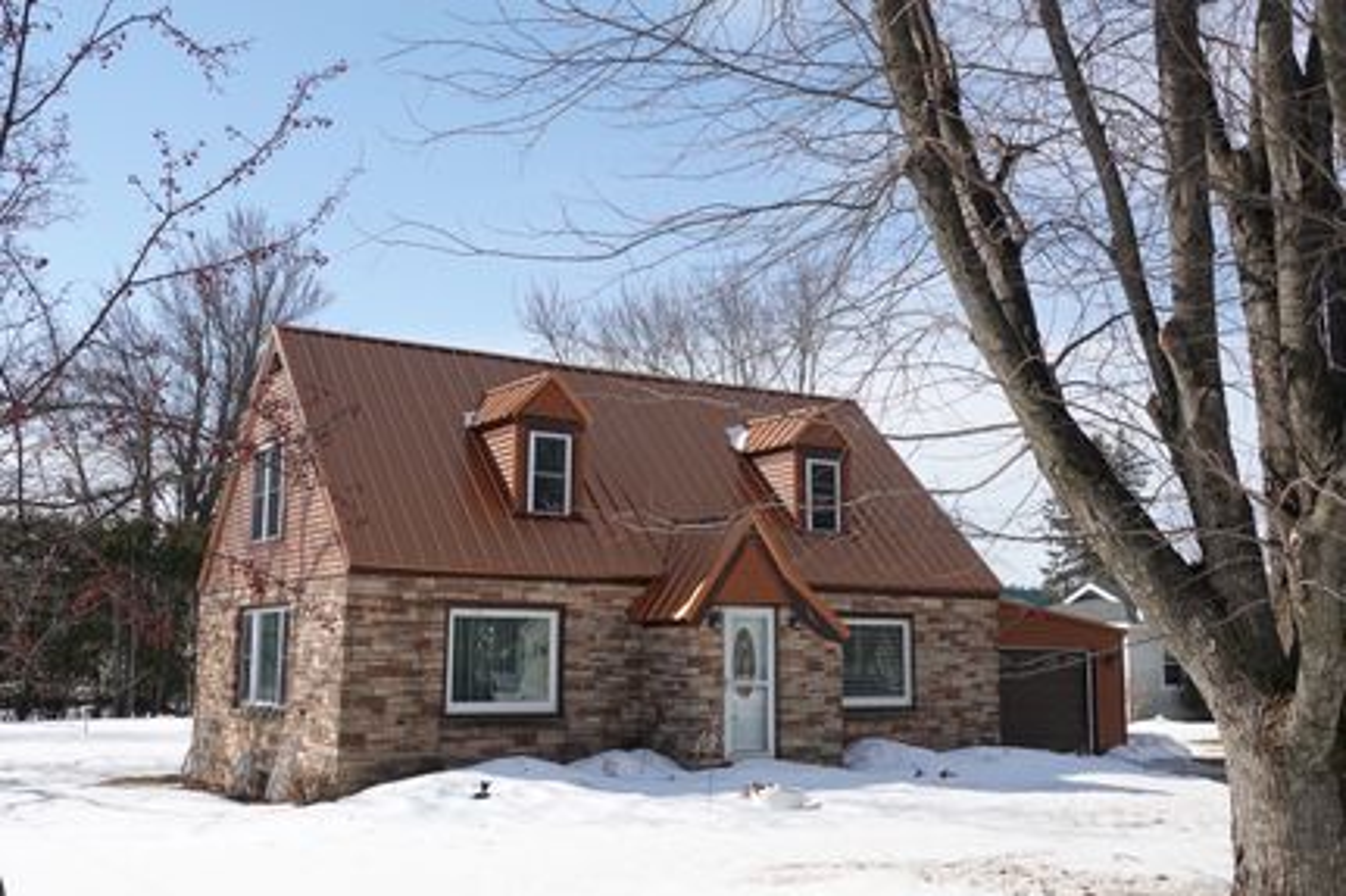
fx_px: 1308
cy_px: 448
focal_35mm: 35
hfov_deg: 54.5
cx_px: 673
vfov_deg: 37.8
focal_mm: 12.96
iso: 100
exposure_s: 1/800
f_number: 4
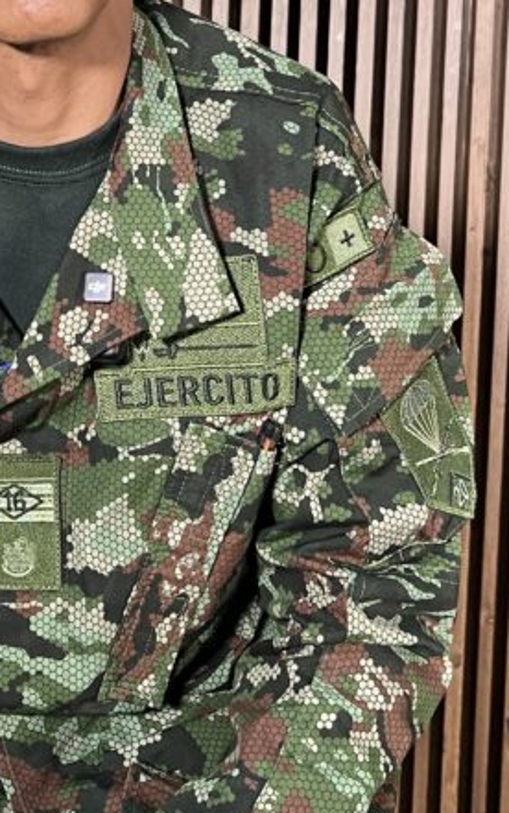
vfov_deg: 31.0
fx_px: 1419
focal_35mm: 64
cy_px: 133
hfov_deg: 19.8
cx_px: 11
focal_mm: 5.7
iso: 125
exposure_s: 1/73
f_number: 1.5
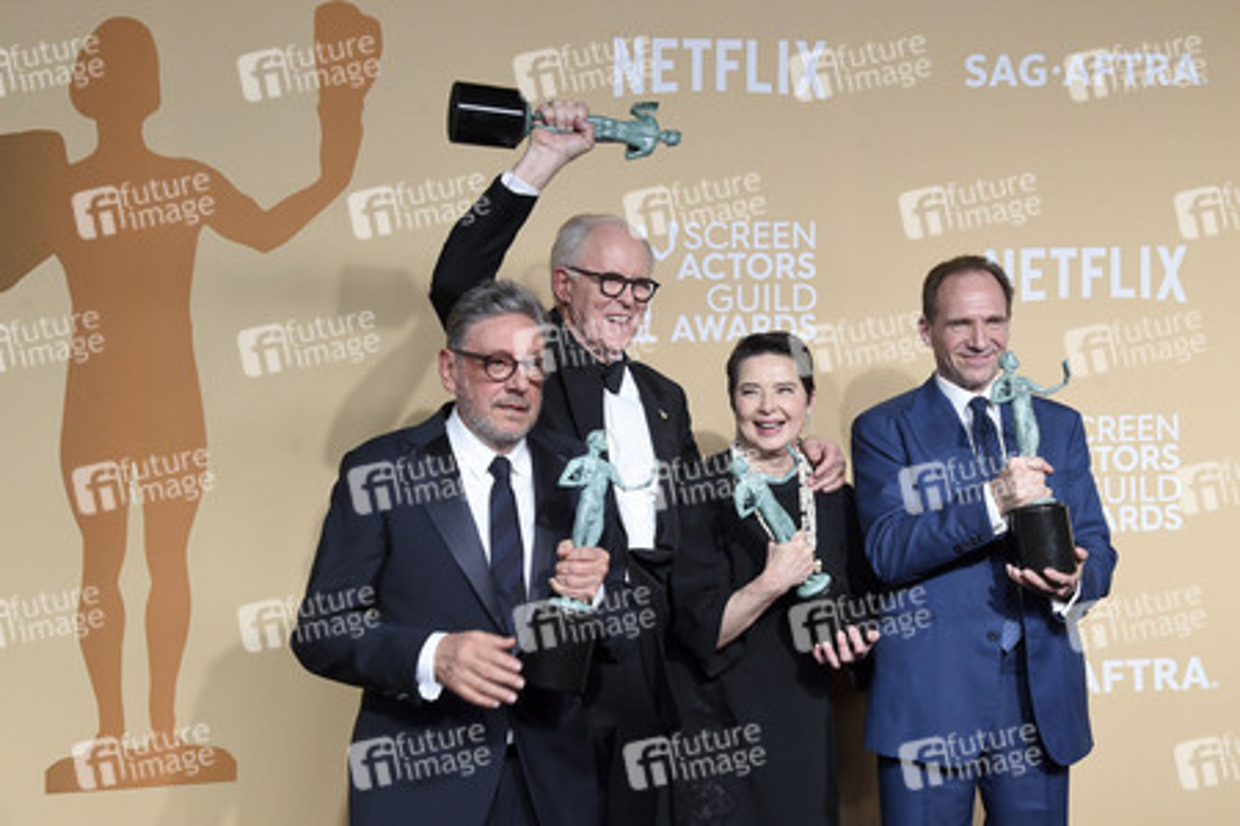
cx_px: 620
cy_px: 413
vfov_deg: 26.0
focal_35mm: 52
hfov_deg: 38.2
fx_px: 1791
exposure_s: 1/250
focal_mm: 52
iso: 2500
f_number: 7.1
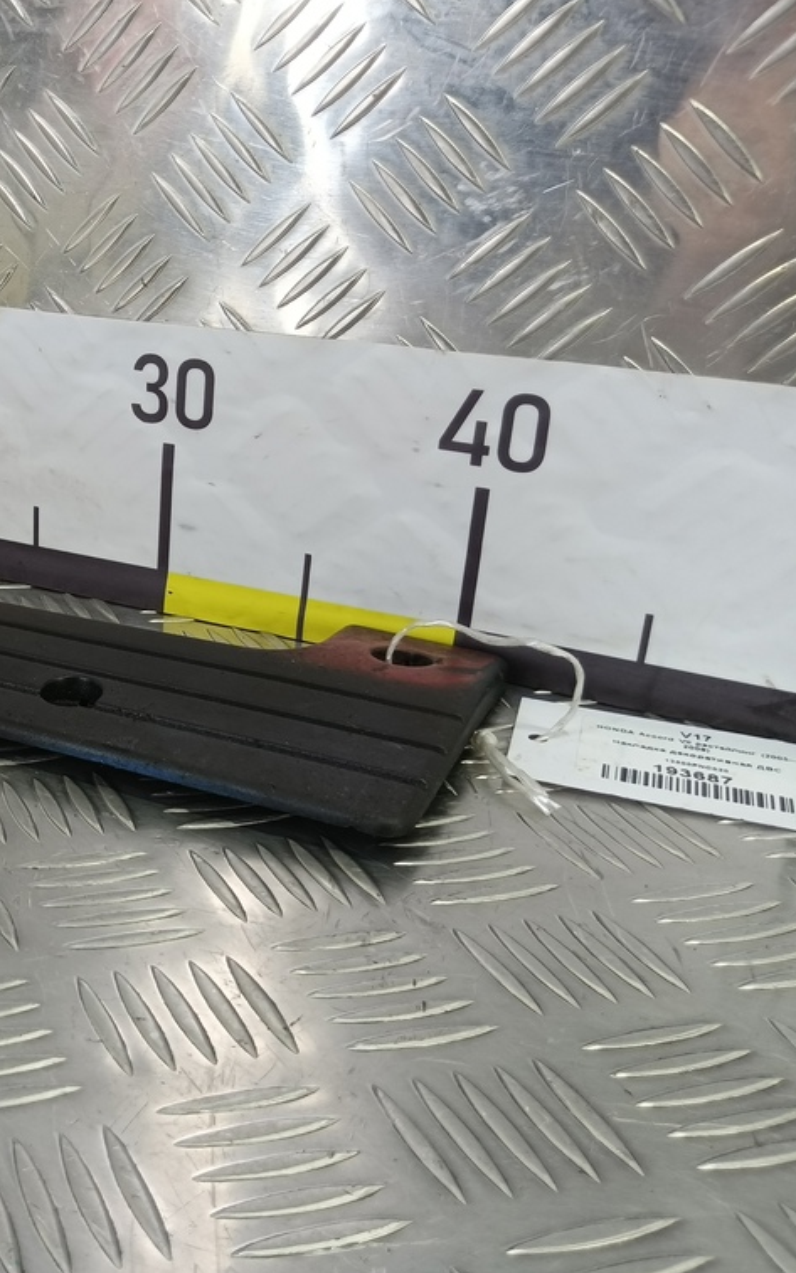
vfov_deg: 58.1
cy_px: 636
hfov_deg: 34.2
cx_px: -34
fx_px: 1146
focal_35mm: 33
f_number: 1.6
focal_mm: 4.11
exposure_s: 1/50
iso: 119
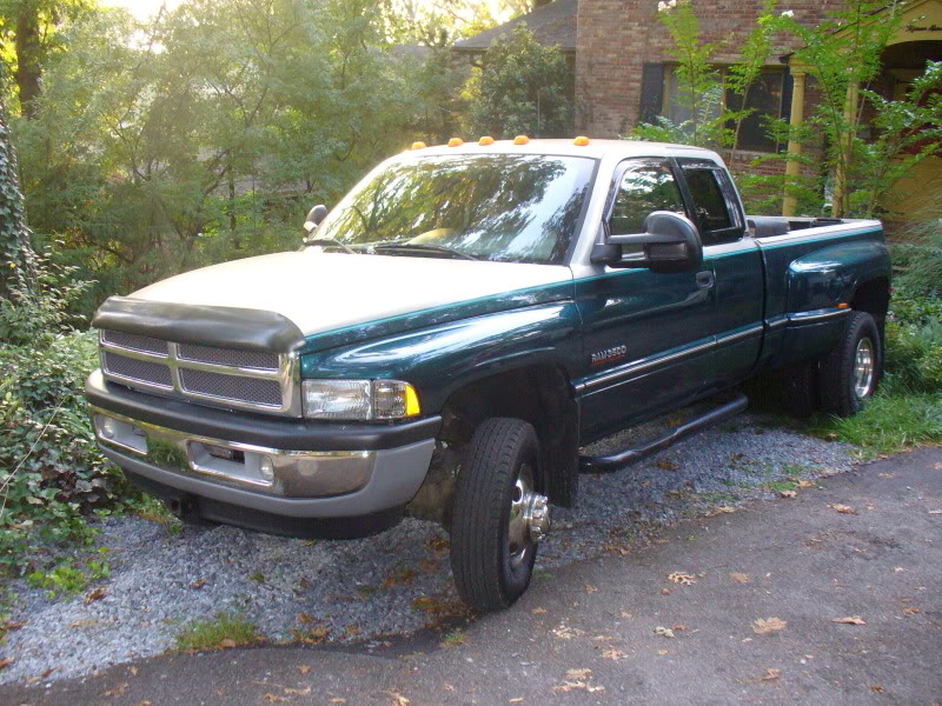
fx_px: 1007
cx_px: 471
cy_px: 353
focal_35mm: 37
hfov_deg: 50.1
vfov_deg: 38.7
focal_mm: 6.1
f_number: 2.8
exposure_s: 1/60
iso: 300
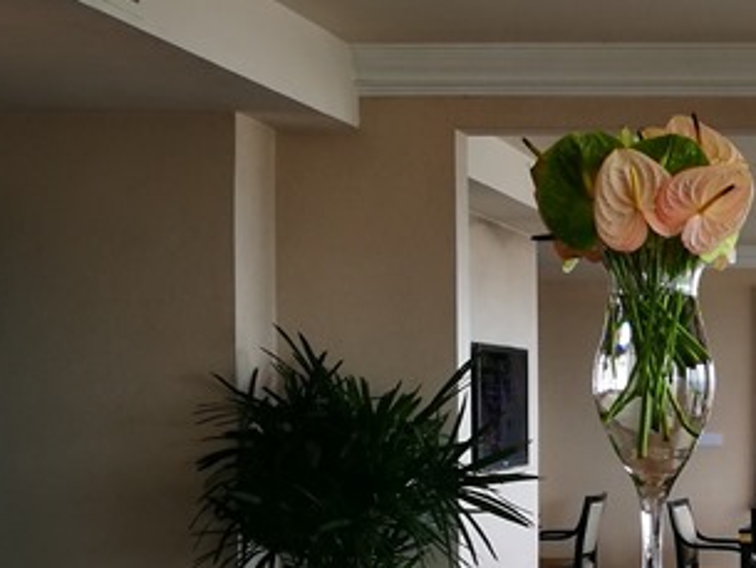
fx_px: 1857
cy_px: 469
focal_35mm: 85
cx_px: 860
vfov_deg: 17.2
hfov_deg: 21.6
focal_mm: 4.5
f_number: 2.2
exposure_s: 1/50
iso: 64
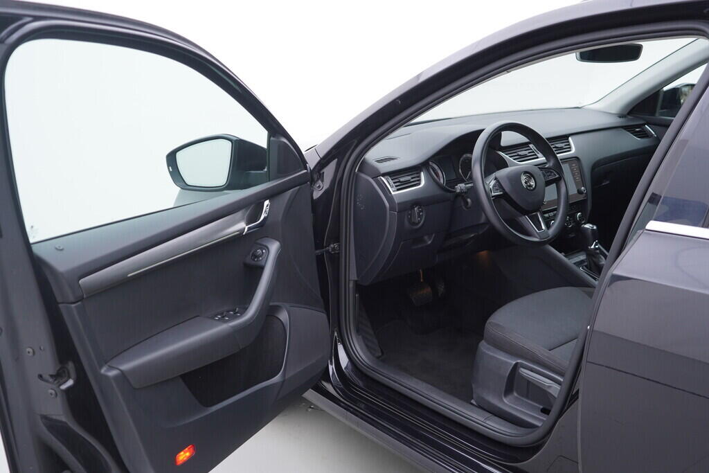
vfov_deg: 36.9
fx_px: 709
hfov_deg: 53.1
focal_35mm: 36
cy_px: 236
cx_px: 354
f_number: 3.2
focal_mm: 24
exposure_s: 1/50
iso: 125
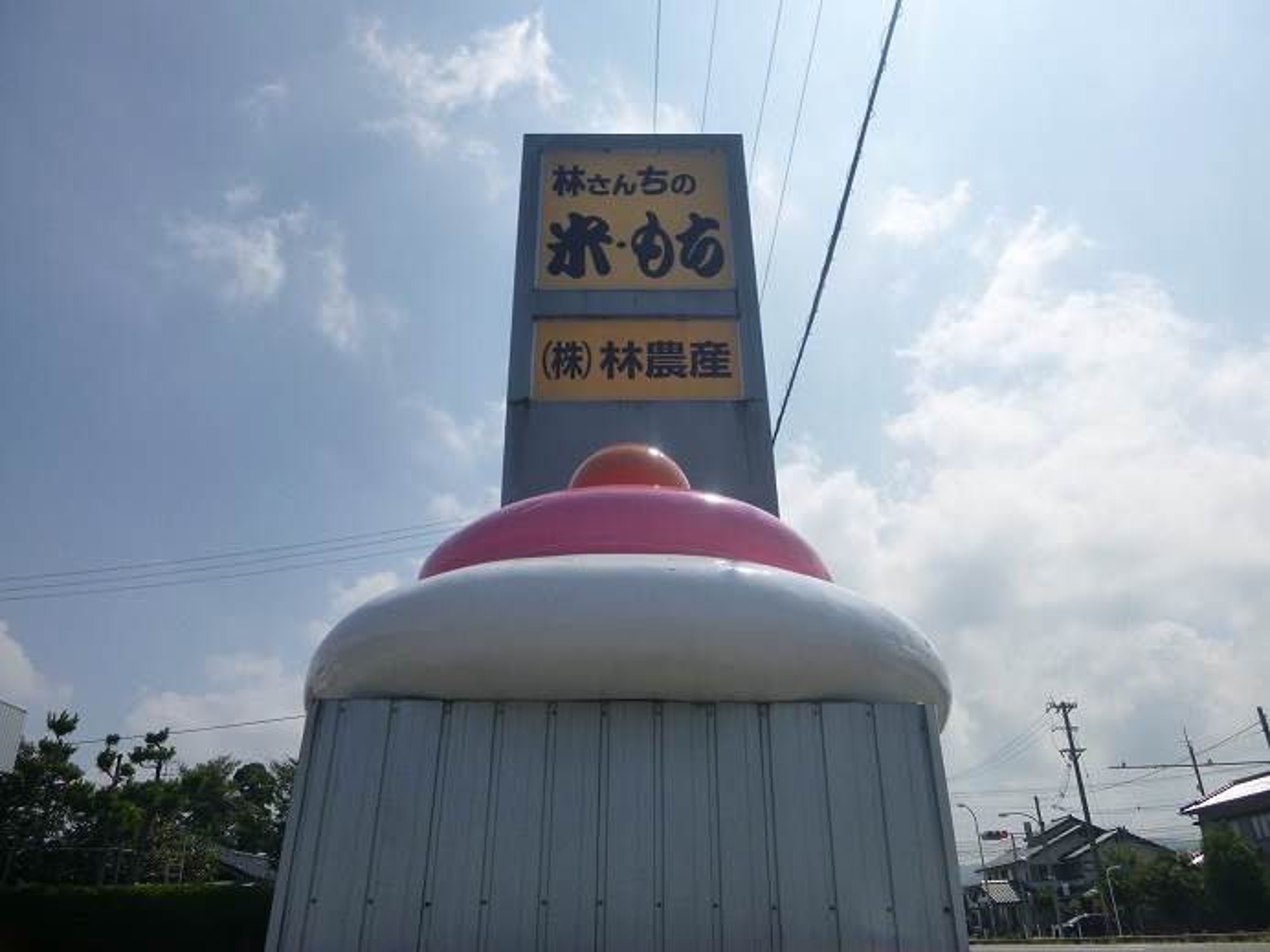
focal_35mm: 25
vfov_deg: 54.9
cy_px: 476
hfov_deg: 69.4
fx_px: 917
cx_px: 635
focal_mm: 4.5
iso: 160
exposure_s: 1/320
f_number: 9
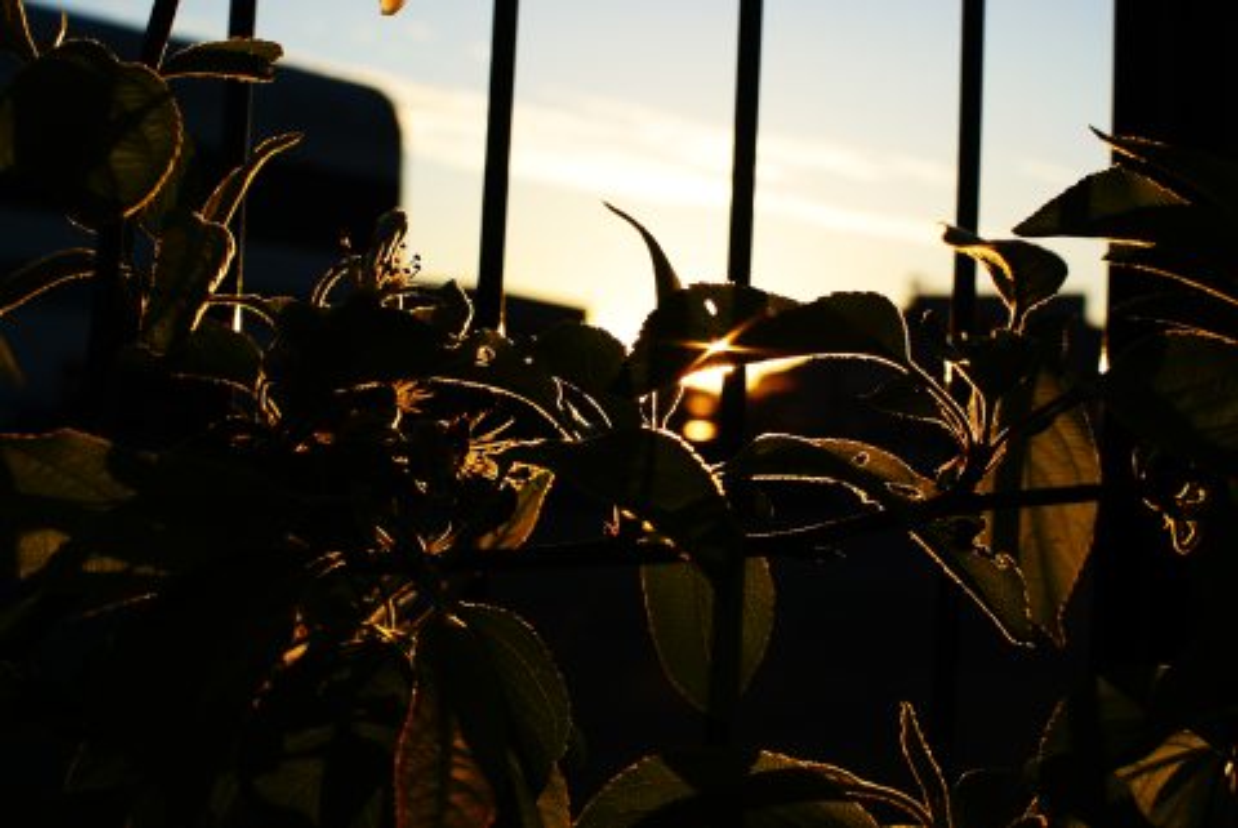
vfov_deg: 27.6
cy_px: 414
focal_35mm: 49
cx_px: 619
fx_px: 1687
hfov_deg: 40.3
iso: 100
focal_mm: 18.5
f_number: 6.3
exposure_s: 1/320
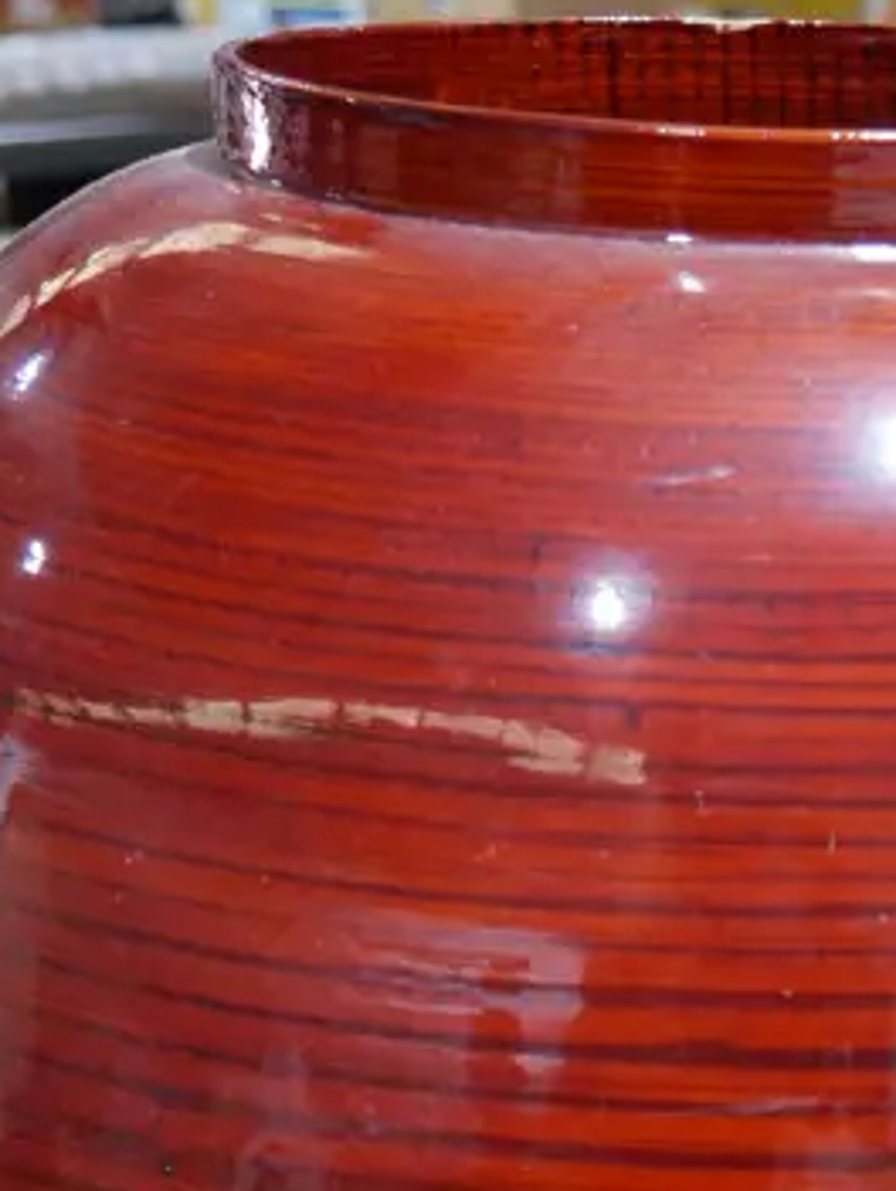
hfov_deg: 13.9
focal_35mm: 105
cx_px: 884
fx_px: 3617
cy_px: 1205
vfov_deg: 18.2
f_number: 4
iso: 500
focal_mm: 18
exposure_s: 1/60
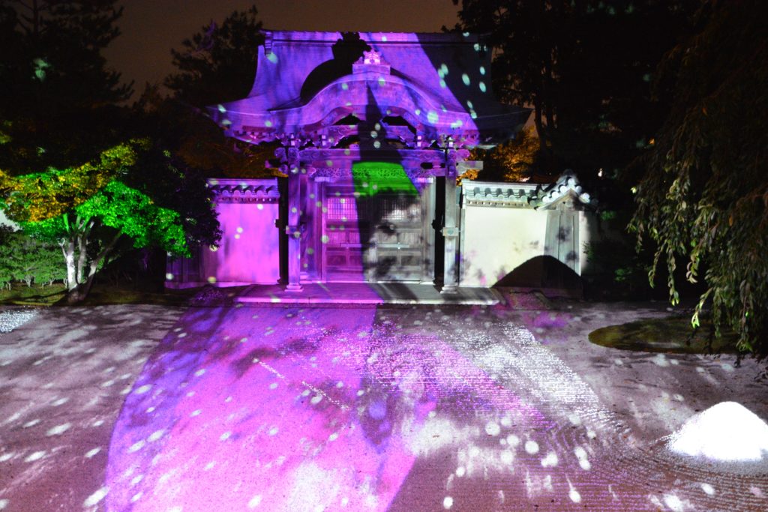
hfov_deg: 47.9
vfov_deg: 33.0
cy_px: 256
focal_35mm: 40
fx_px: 864
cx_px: 384
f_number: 4
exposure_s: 1/5
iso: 3200
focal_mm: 27
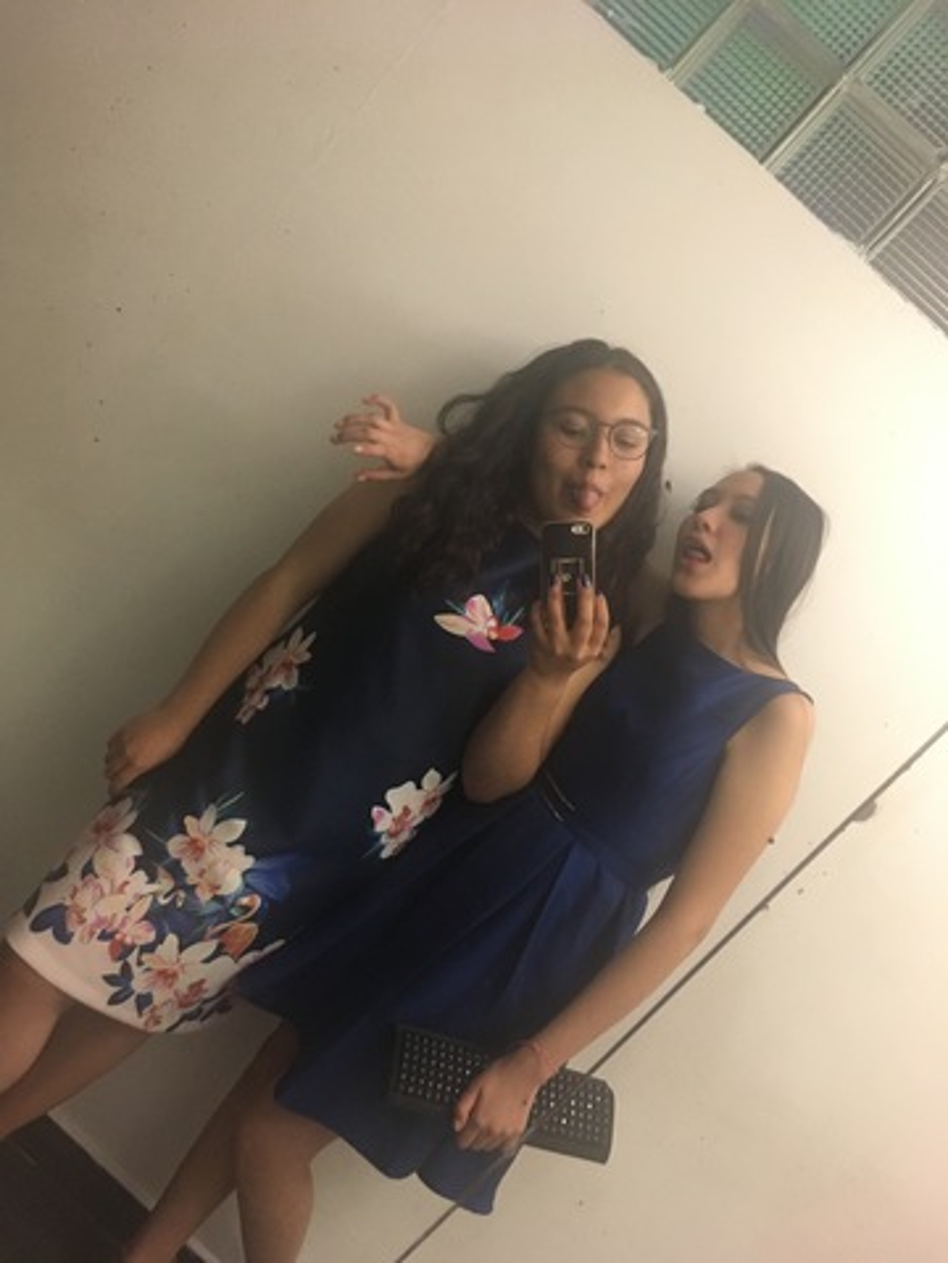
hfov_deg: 48.2
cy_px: 632
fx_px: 1059
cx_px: 474
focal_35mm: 29
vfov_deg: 61.7
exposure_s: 1/30
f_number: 2.2
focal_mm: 4.15
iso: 200
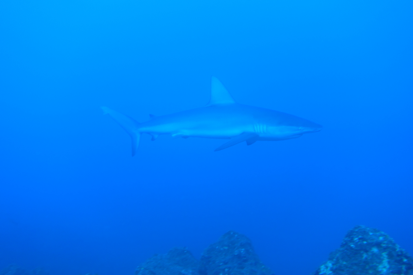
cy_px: 138
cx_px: 206
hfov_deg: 55.8
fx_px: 390
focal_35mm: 34
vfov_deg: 38.9
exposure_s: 1/80
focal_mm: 12.35
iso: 125
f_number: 2.8
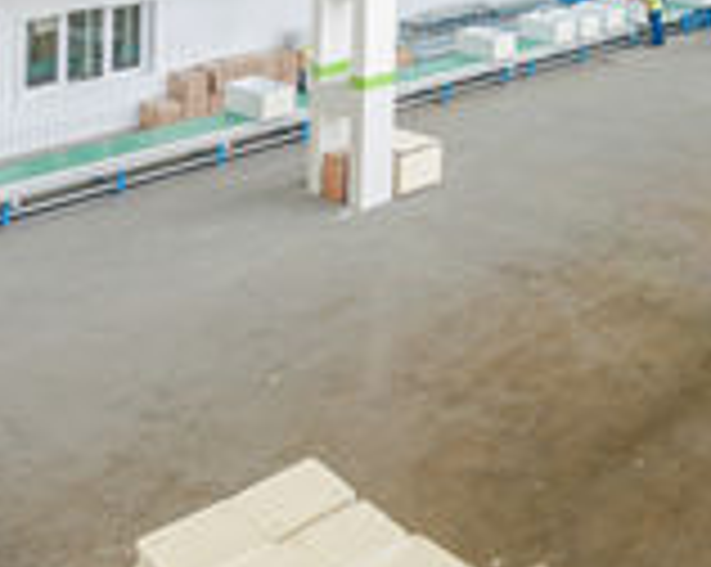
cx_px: 806
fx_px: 1051
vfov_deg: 24.6
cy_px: -243
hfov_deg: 32.3
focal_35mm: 50
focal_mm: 14
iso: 200
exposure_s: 1/10
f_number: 6.3
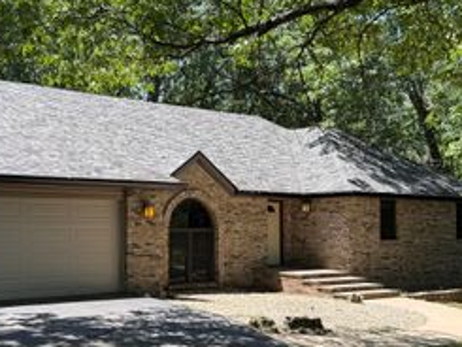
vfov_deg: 29.6
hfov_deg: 38.3
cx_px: 143
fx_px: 654
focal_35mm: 49
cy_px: 218
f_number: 1.78
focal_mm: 6.76
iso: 80
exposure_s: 1/1075
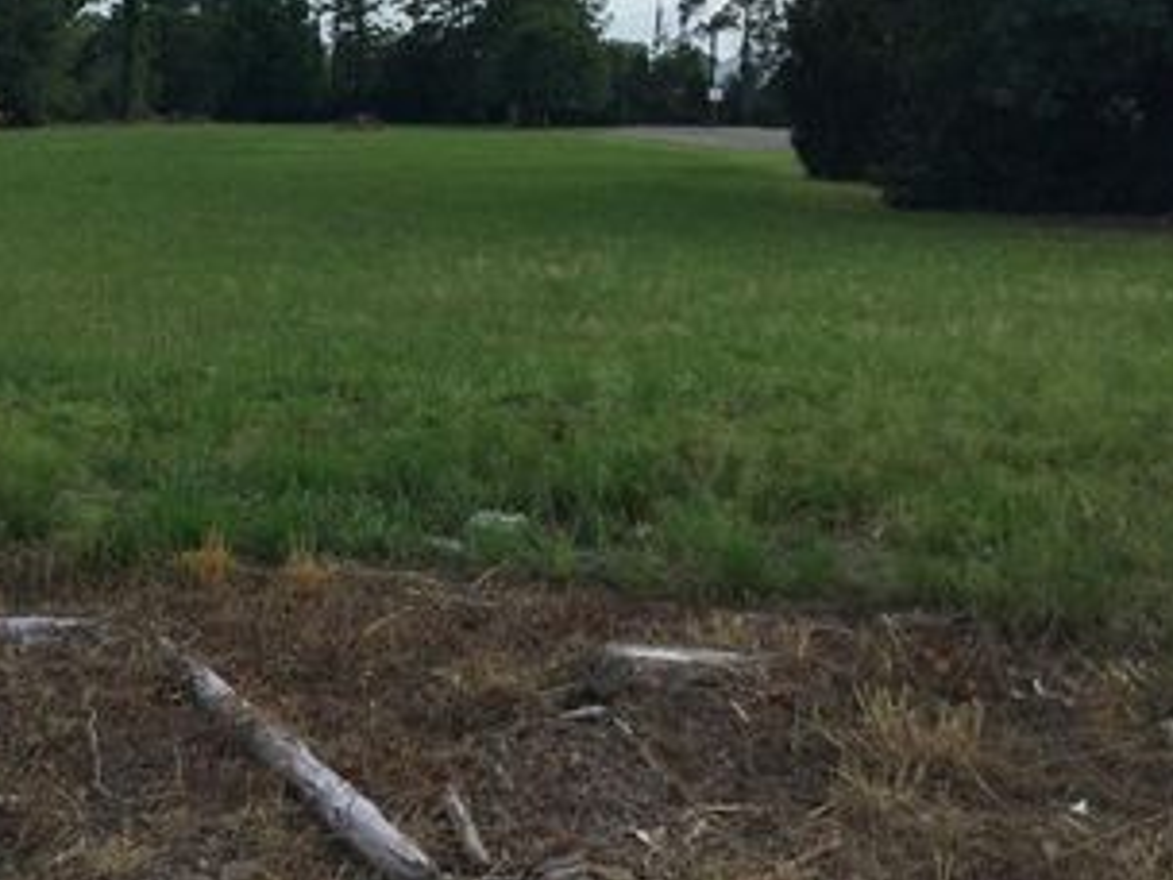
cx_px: 336
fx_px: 1728
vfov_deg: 28.1
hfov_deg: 36.8
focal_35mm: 51
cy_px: 195
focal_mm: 3.3
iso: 25
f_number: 2.4
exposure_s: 1/1335
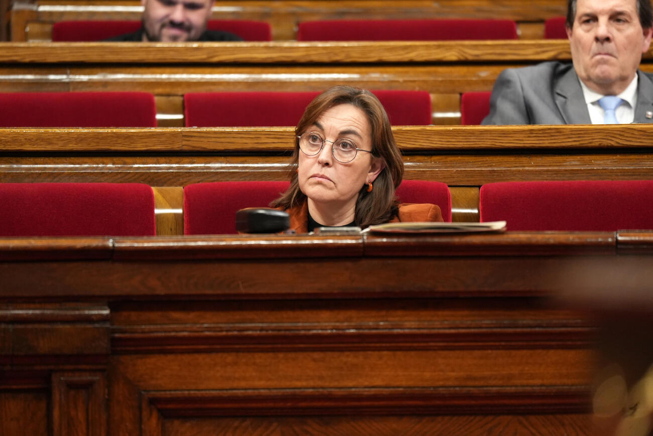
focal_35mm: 200
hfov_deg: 10.3
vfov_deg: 6.9
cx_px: 326
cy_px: 218
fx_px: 3628
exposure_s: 1/160
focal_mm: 200
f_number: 4
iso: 4000
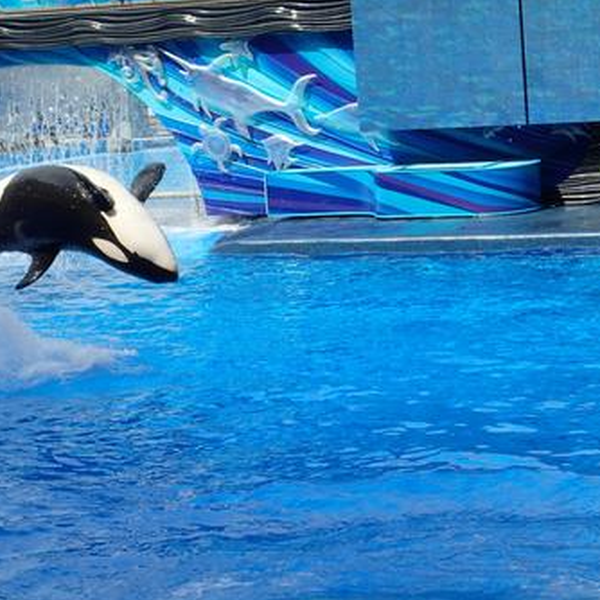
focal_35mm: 119
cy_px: 300
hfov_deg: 14.6
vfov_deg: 14.7
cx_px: 198
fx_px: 2334
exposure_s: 1/500
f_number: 6.3
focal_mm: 18
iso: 200
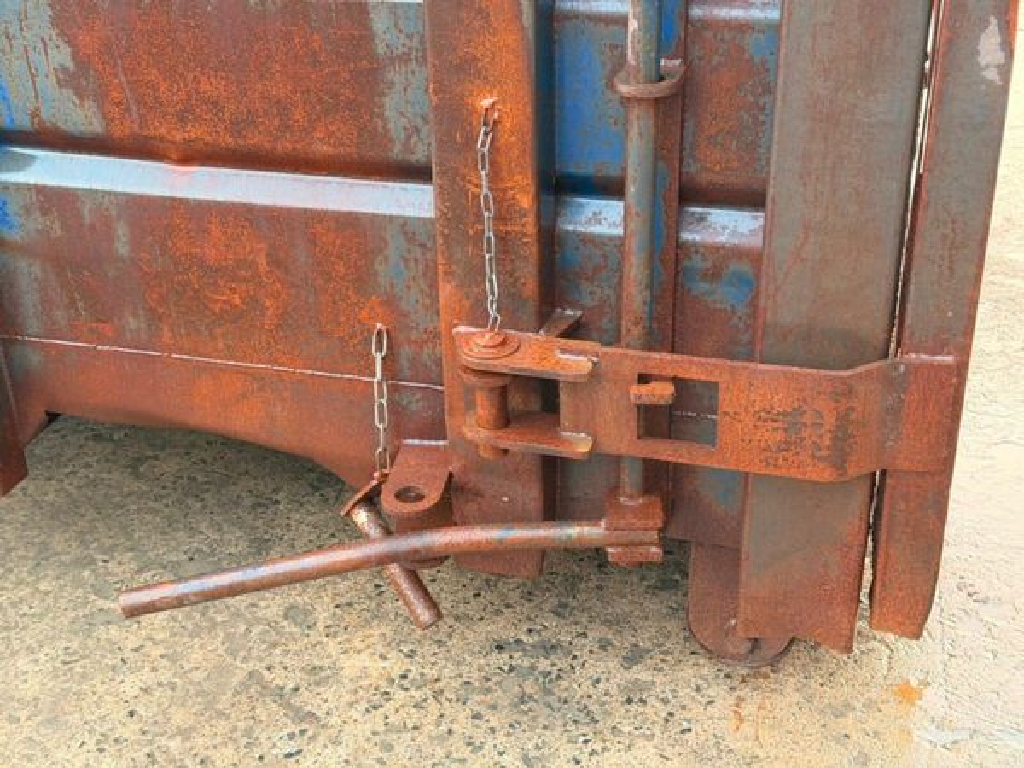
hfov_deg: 39.7
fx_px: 1420
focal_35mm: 48
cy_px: 384
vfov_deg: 30.3
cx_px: 512
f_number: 1.78
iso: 200
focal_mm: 6.76
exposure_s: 1/77
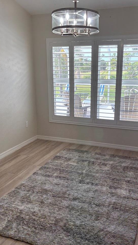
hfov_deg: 33.6
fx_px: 228
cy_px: 123
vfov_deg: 56.6
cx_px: 82
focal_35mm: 35
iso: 64
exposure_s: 1/135
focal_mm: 5.96
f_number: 1.6
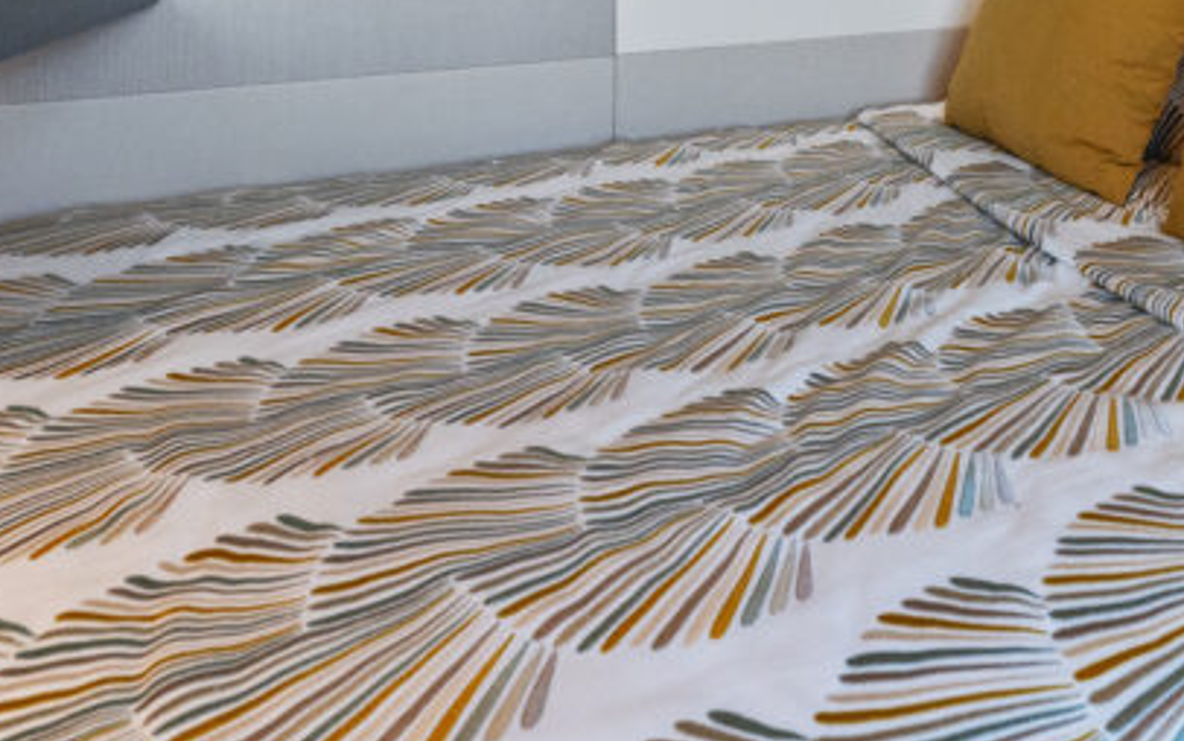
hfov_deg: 48.6
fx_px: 1162
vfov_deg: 30.7
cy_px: -115
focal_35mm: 36
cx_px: 1053
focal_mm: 14
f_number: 6.3
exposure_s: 1/100
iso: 1600
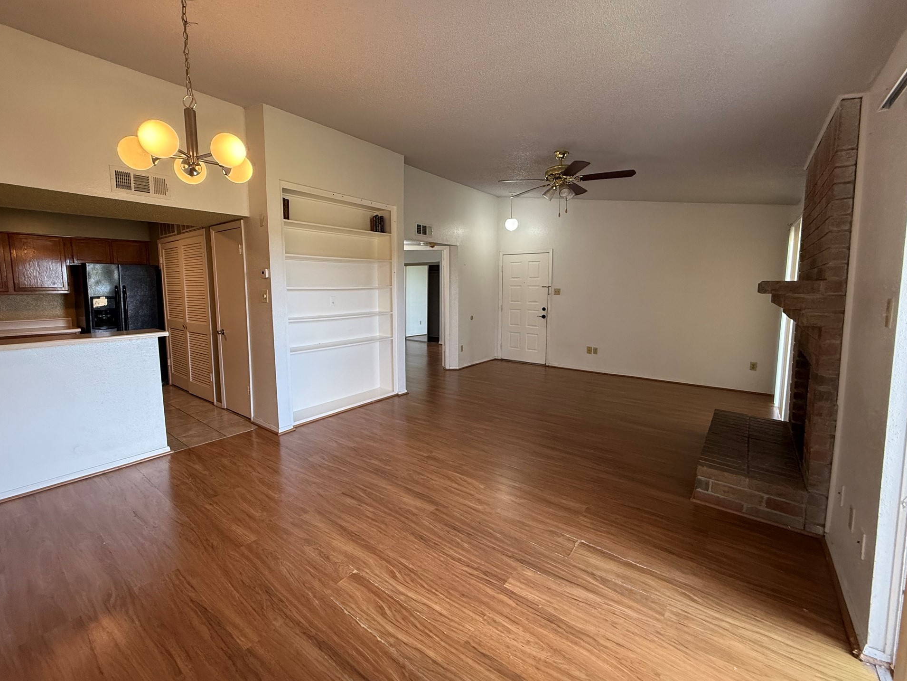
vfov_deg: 81.7
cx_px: 426
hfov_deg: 98.0
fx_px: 393
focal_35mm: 15
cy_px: 326
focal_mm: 2.22
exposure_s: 1/120
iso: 250
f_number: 2.2
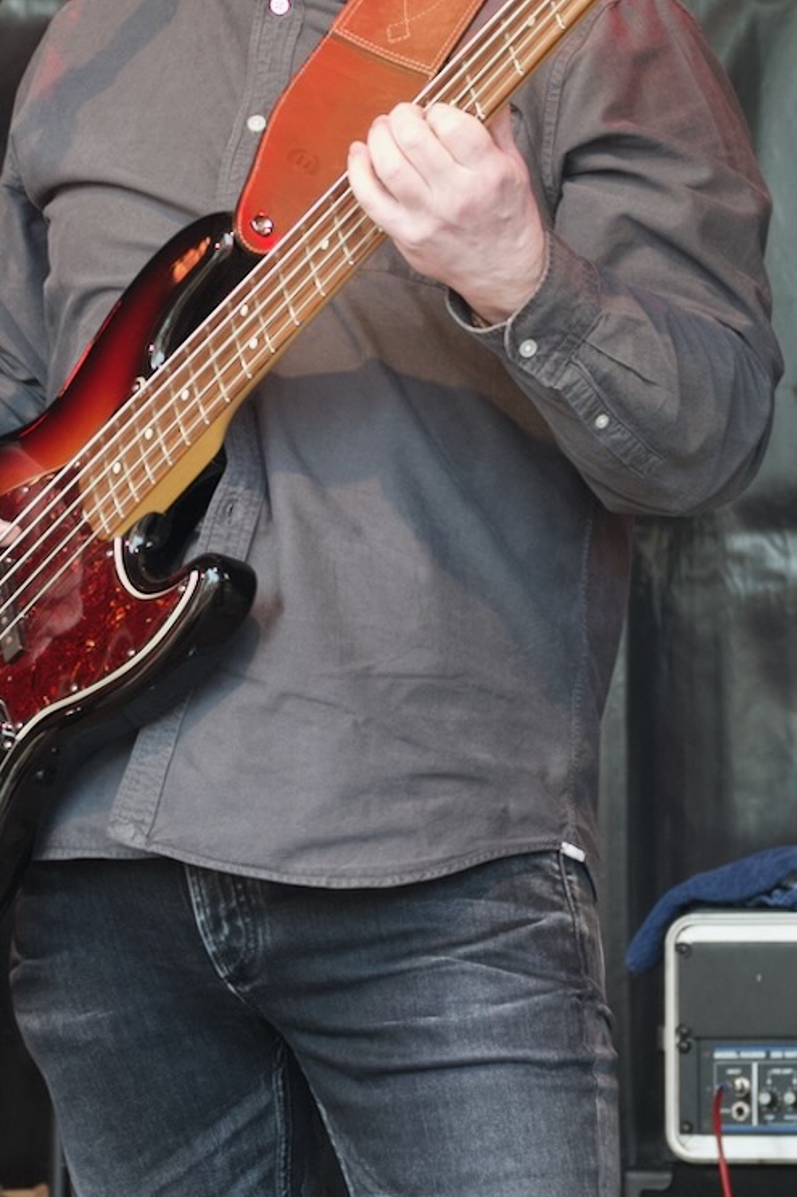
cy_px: 488
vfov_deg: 9.7
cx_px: 301
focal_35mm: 212
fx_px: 7043
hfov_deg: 6.5
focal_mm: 44.93
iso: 800
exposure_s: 1/250
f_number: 4
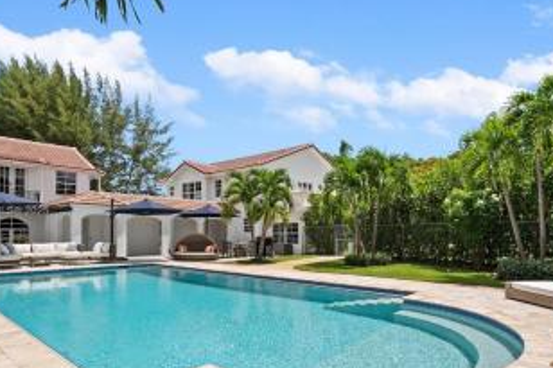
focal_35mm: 22
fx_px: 338
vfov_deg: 56.9
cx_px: 294
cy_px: 212
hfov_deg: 78.5
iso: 200
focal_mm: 15
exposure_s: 1/500
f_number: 8
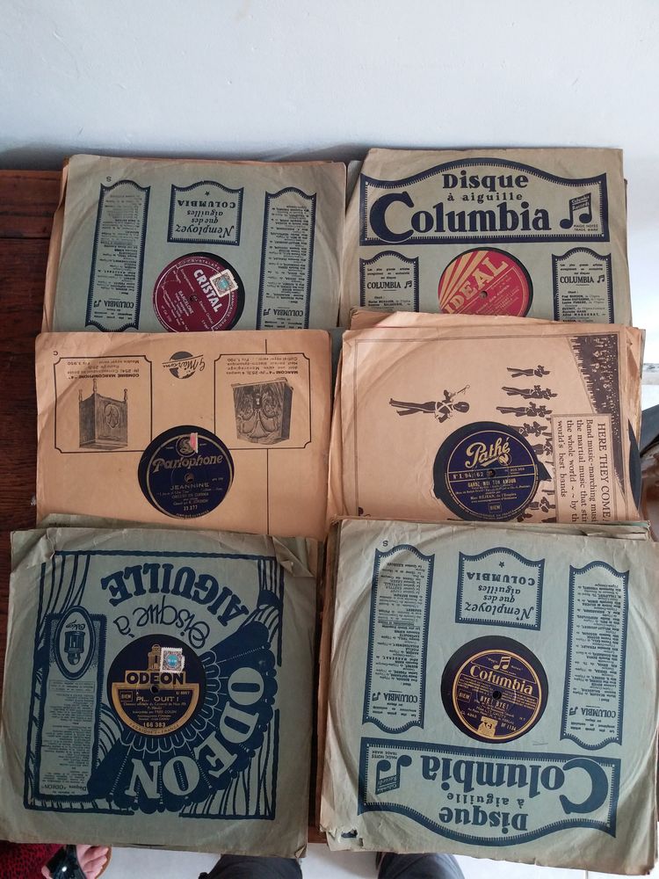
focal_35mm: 27
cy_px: 440
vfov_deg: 65.3
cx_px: 330
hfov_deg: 51.4
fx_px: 685
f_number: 1.9
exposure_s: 1/33
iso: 125
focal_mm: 3.7
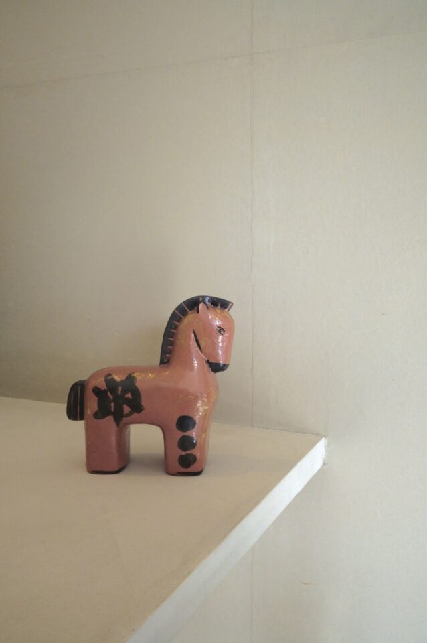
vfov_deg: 53.2
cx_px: 214
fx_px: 642
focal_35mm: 36
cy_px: 322
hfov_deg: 36.8
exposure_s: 1/80
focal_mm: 35
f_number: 22
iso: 2000
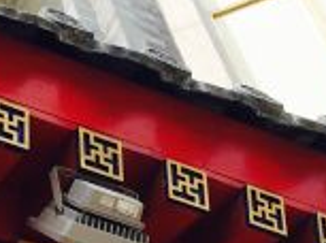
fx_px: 1250
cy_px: 383
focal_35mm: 133
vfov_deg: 10.6
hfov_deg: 14.8
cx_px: 70
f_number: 2.2
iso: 25
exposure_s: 1/754
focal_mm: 4.15
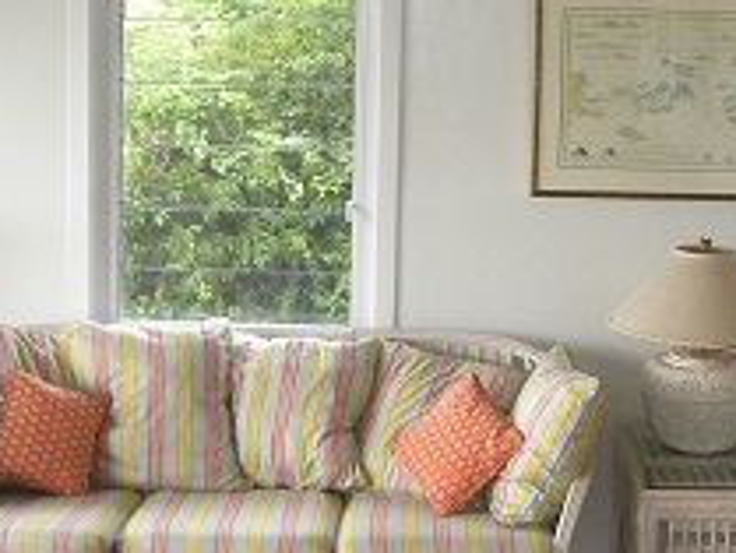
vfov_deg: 19.2
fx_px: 1638
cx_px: 405
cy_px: 252
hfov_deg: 25.3
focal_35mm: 77
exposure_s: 1/72.2
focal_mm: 4.6
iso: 256
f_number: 2.8
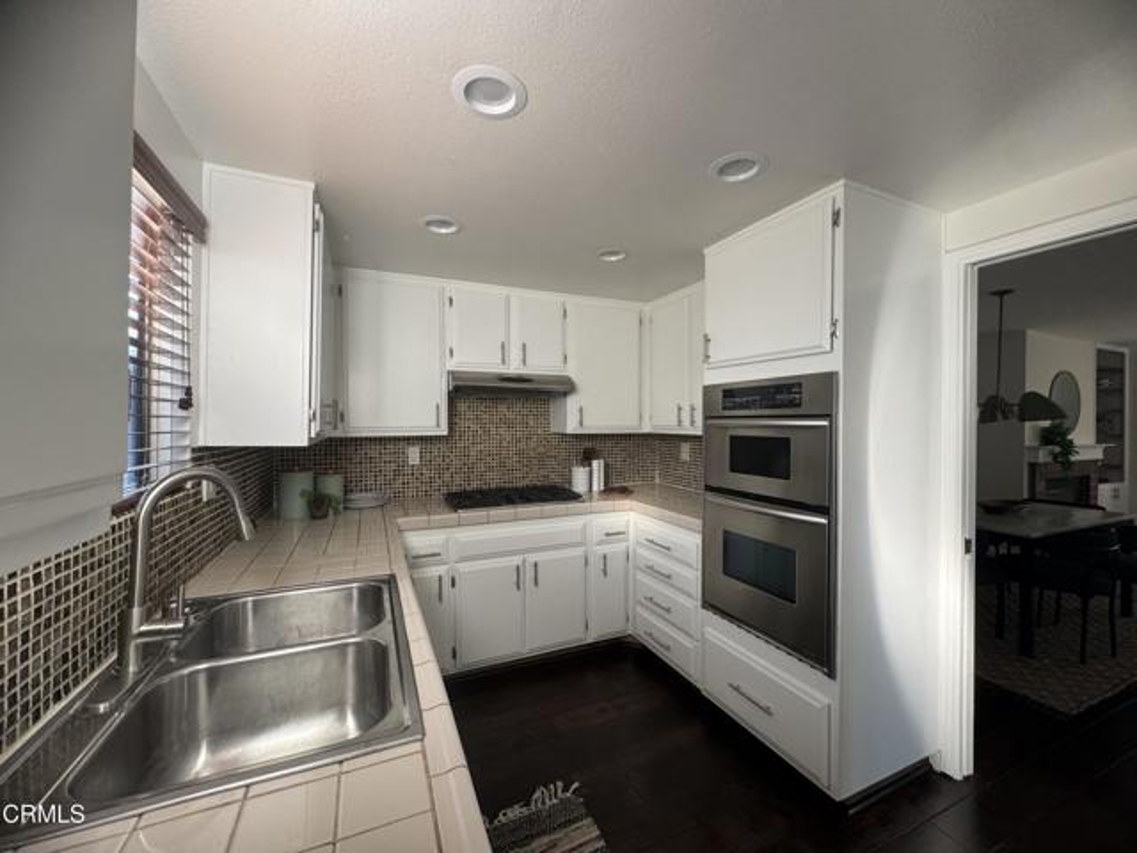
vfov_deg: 85.7
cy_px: 426
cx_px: 568
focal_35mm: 14
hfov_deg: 102.1
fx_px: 460
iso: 200
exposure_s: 1/99
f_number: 2.2
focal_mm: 2.22
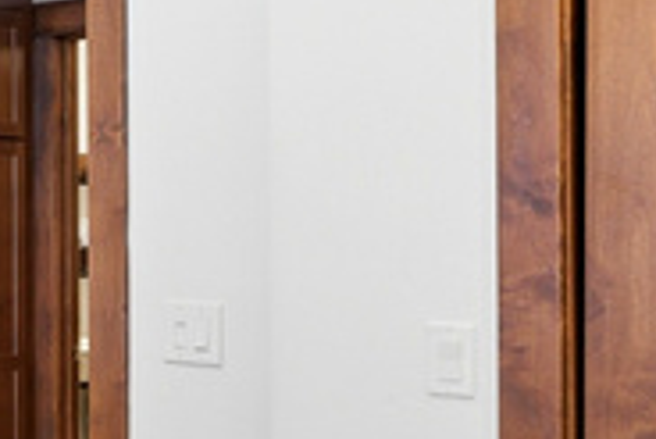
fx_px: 1494
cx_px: -410
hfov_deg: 20.2
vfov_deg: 16.7
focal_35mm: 82
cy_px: 241
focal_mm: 14.7
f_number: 5
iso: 250
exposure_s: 1/320
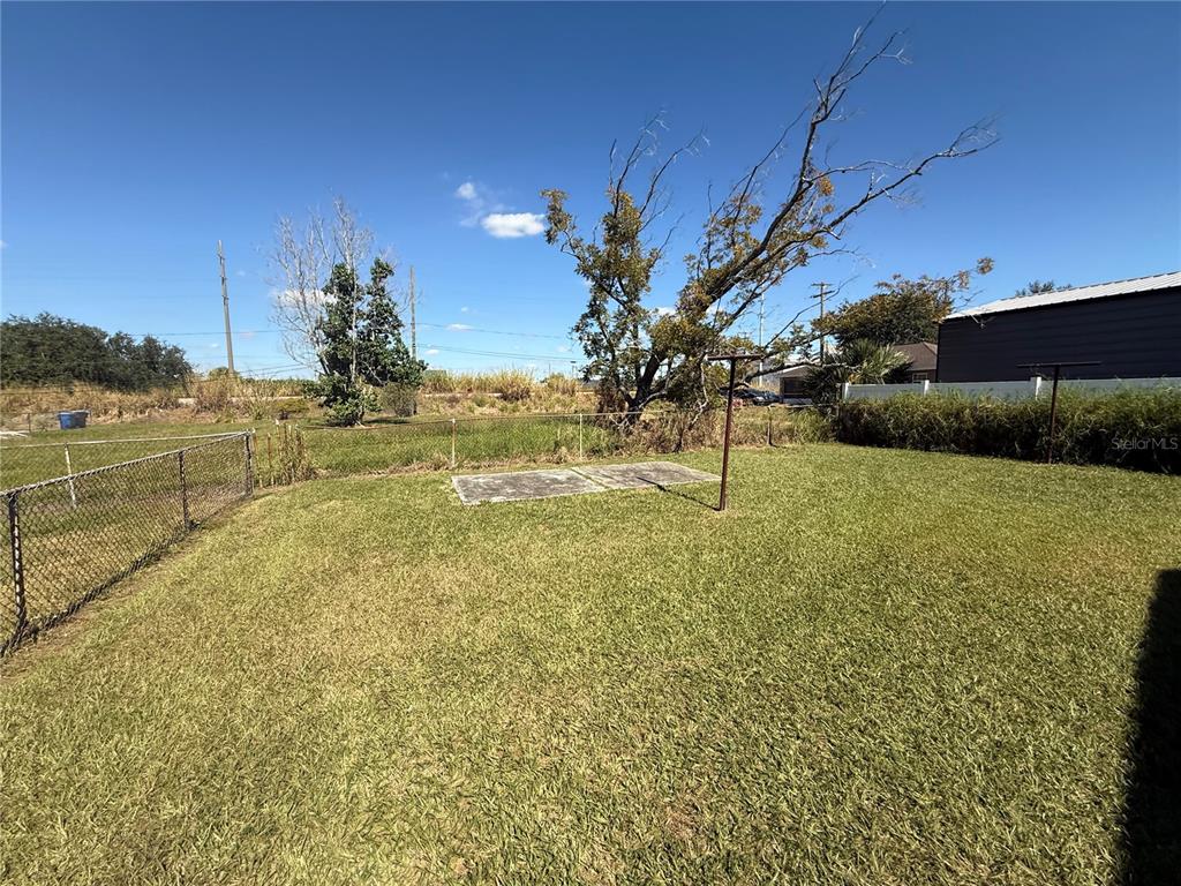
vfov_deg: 85.7
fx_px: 478
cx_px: 590
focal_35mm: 14
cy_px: 443
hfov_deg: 102.1
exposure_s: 1/2165
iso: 50
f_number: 2.2
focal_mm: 2.22
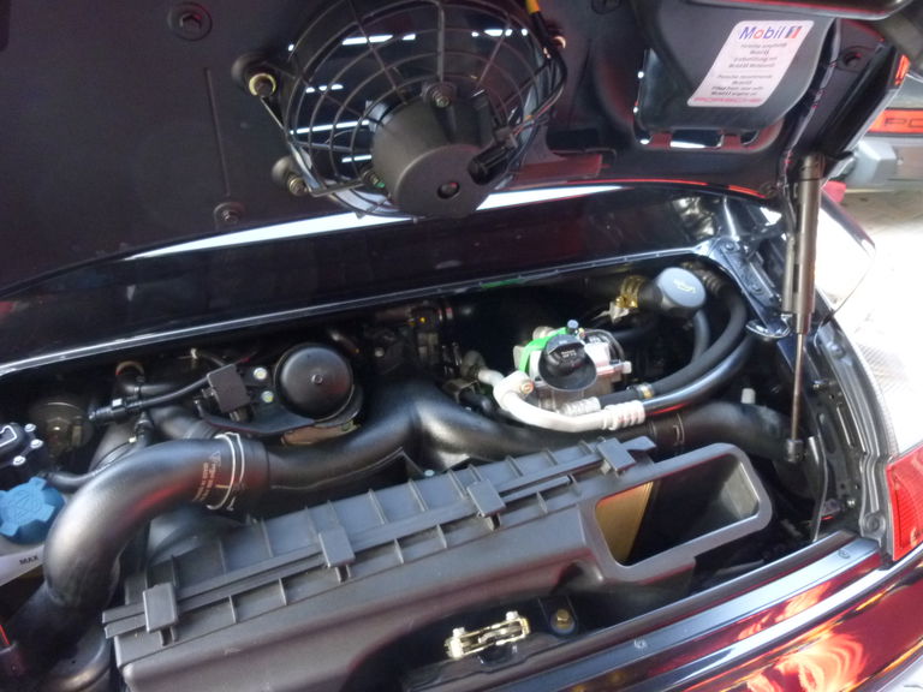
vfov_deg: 54.9
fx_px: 667
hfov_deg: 69.4
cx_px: 462
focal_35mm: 25
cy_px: 346
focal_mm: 4.5
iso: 400
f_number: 3.3
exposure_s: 1/15
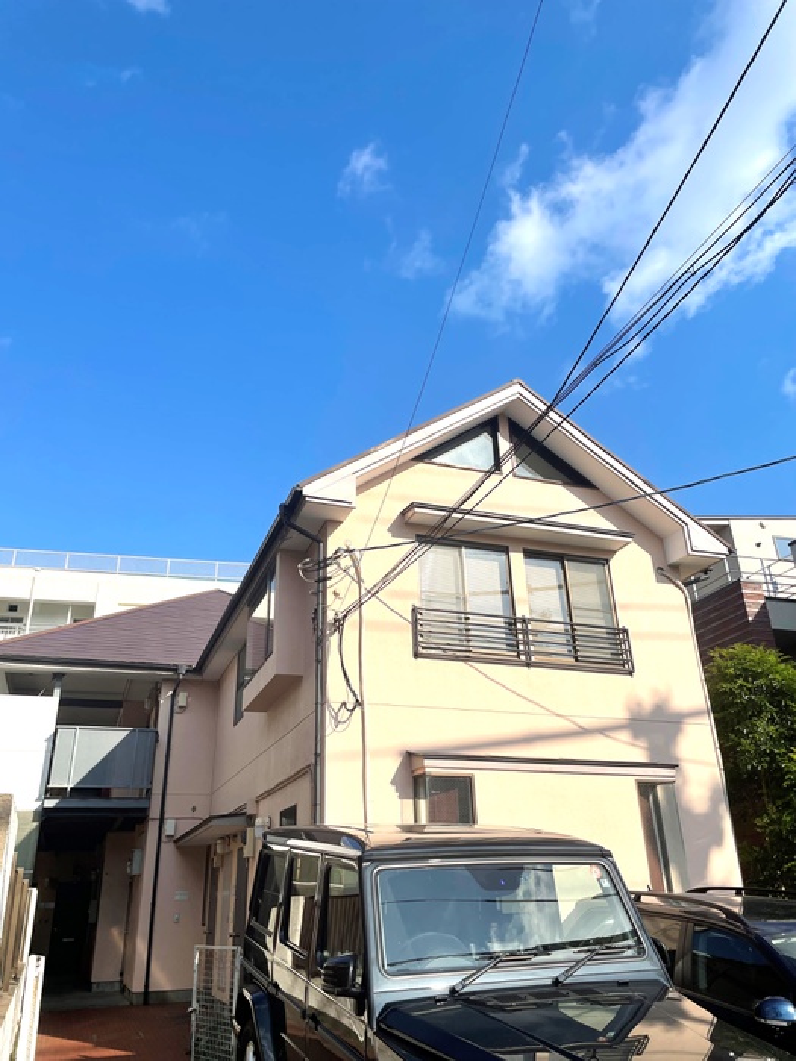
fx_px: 797
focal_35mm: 26
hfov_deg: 53.1
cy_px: 530
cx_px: 398
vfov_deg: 67.3
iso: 32
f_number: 1.6
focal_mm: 4.2
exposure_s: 1/4464
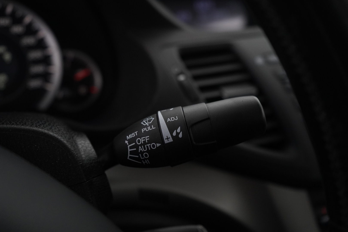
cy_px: 116
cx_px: 174
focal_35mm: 36
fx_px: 348
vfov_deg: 36.9
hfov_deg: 53.1
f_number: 4
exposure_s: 1/60
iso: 4000
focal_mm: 36
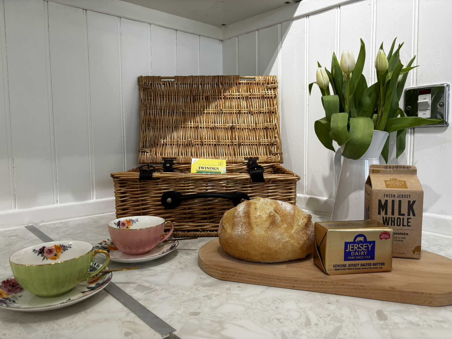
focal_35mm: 26
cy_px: 170
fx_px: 339
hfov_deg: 67.3
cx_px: 226
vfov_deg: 53.1
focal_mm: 5.96
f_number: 1.6
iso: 80
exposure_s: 1/100
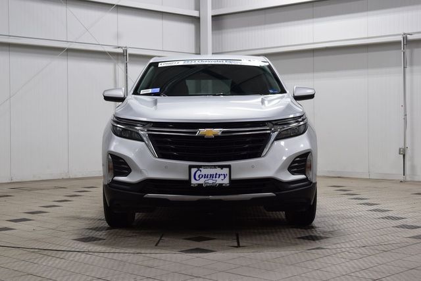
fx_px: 737
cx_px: 210
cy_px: 140
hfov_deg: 31.9
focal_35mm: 63
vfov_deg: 21.6
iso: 400
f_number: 6.3
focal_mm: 42
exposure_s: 1/20
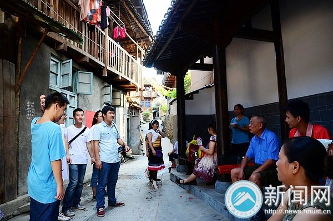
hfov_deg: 73.9
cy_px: 110
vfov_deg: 52.9
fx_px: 221
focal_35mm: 24
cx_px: 166
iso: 500
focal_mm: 16
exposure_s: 1/160
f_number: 3.5
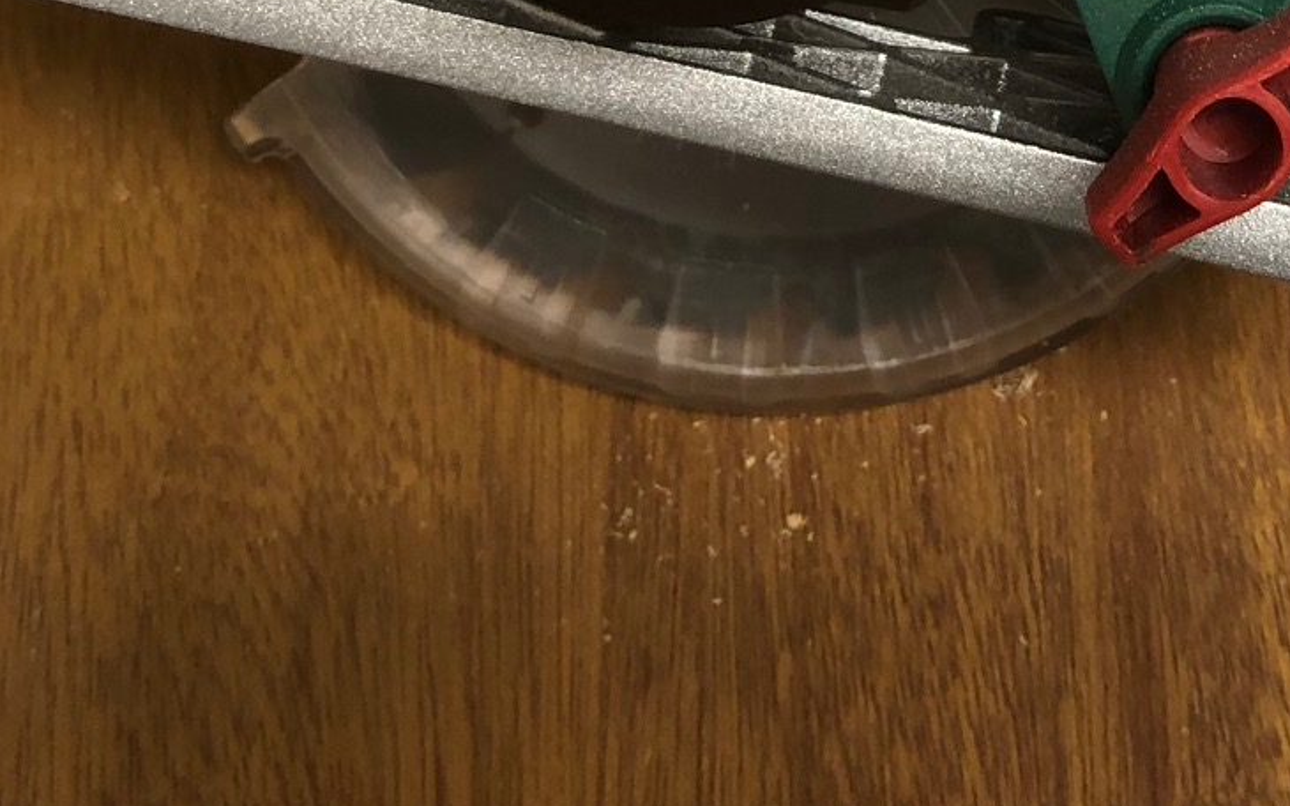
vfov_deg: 14.5
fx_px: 2882
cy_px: -521
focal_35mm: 82
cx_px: 919
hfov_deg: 25.0
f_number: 1.8
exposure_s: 1/20
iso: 40
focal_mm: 4
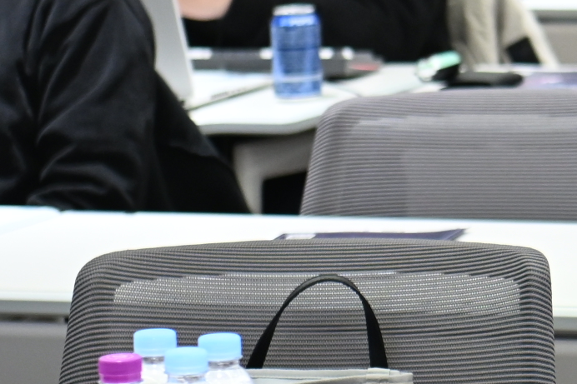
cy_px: -3
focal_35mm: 306
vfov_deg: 4.5
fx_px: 4903
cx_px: 886
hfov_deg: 6.6
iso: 1600
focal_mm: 70
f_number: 2.8
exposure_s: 1/125
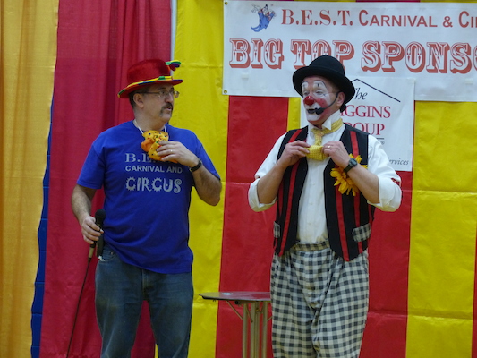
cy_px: 179
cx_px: 238
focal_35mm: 145
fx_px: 1999
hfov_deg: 13.6
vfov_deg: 10.2
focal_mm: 26.1
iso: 400
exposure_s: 1/25
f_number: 2.8
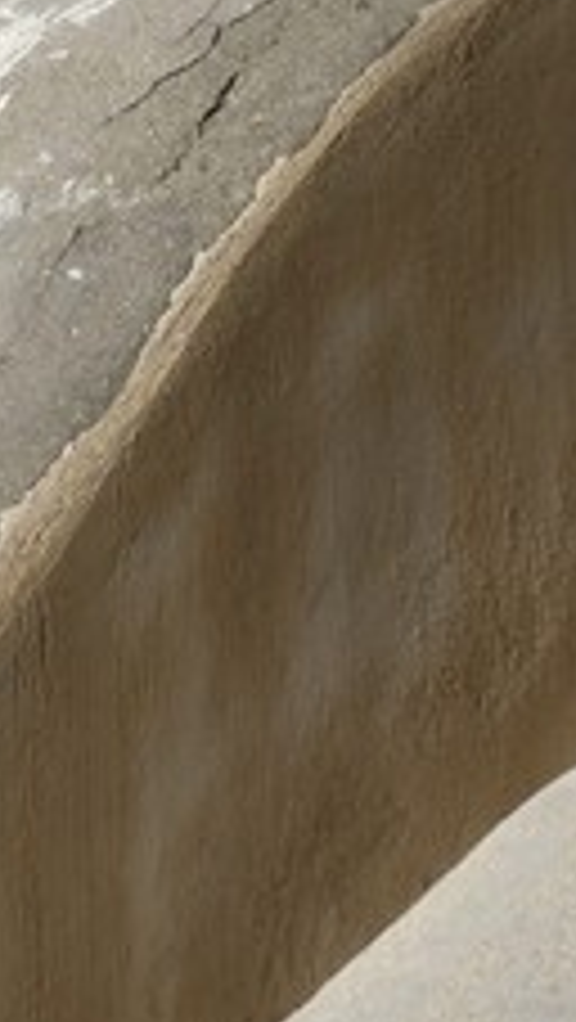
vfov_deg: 7.7
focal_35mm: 251
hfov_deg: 4.6
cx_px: 1712
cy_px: -1756
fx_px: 6803
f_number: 11
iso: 100
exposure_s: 1/250
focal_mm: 34
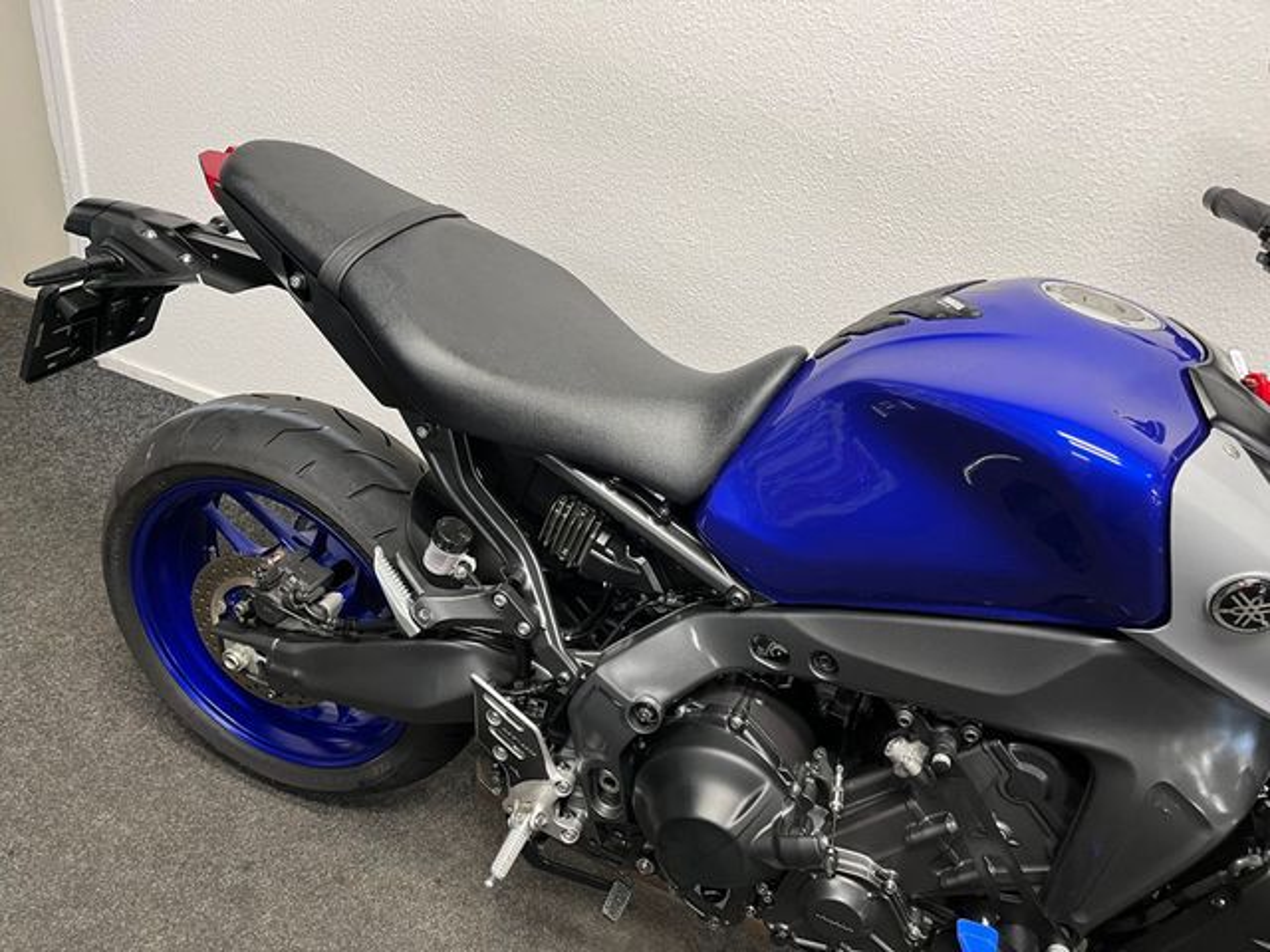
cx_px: 635
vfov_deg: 53.1
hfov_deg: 67.3
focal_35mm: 26
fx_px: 954
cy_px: 476
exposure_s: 1/50
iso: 125
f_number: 1.6
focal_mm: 5.1
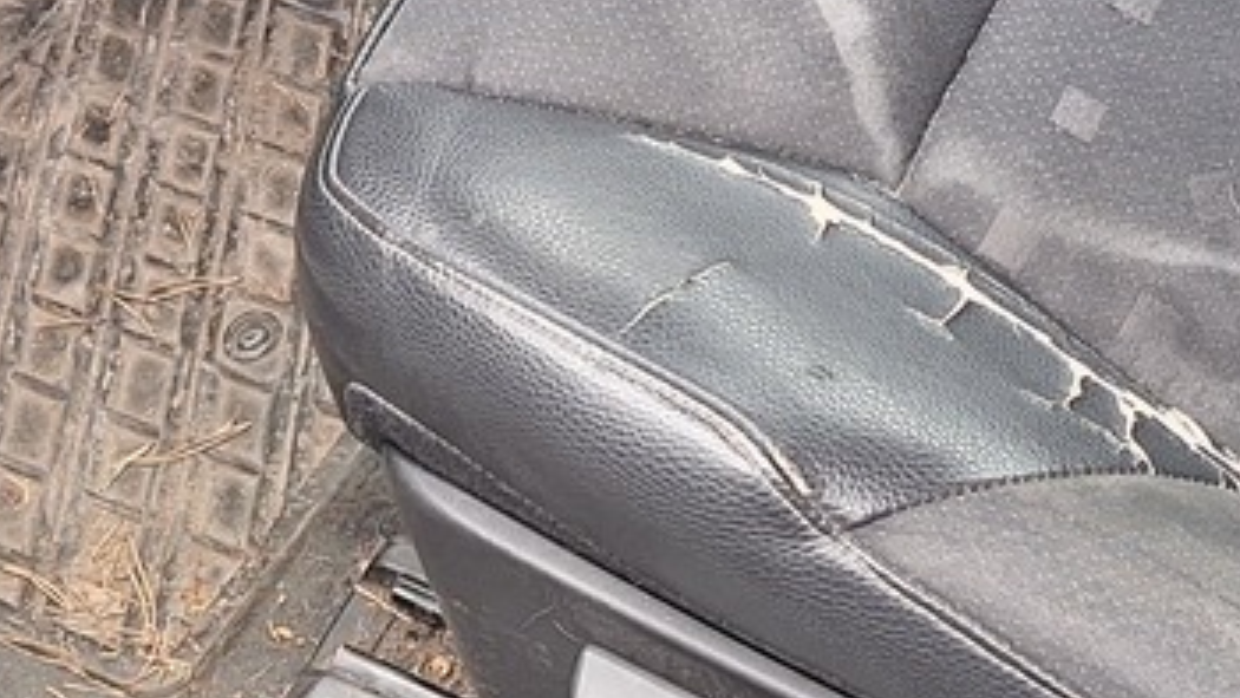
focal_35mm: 103
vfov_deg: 11.0
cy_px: -570
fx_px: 3387
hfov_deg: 20.7
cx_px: 797
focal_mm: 5.54
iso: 50
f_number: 1.8
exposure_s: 1/50
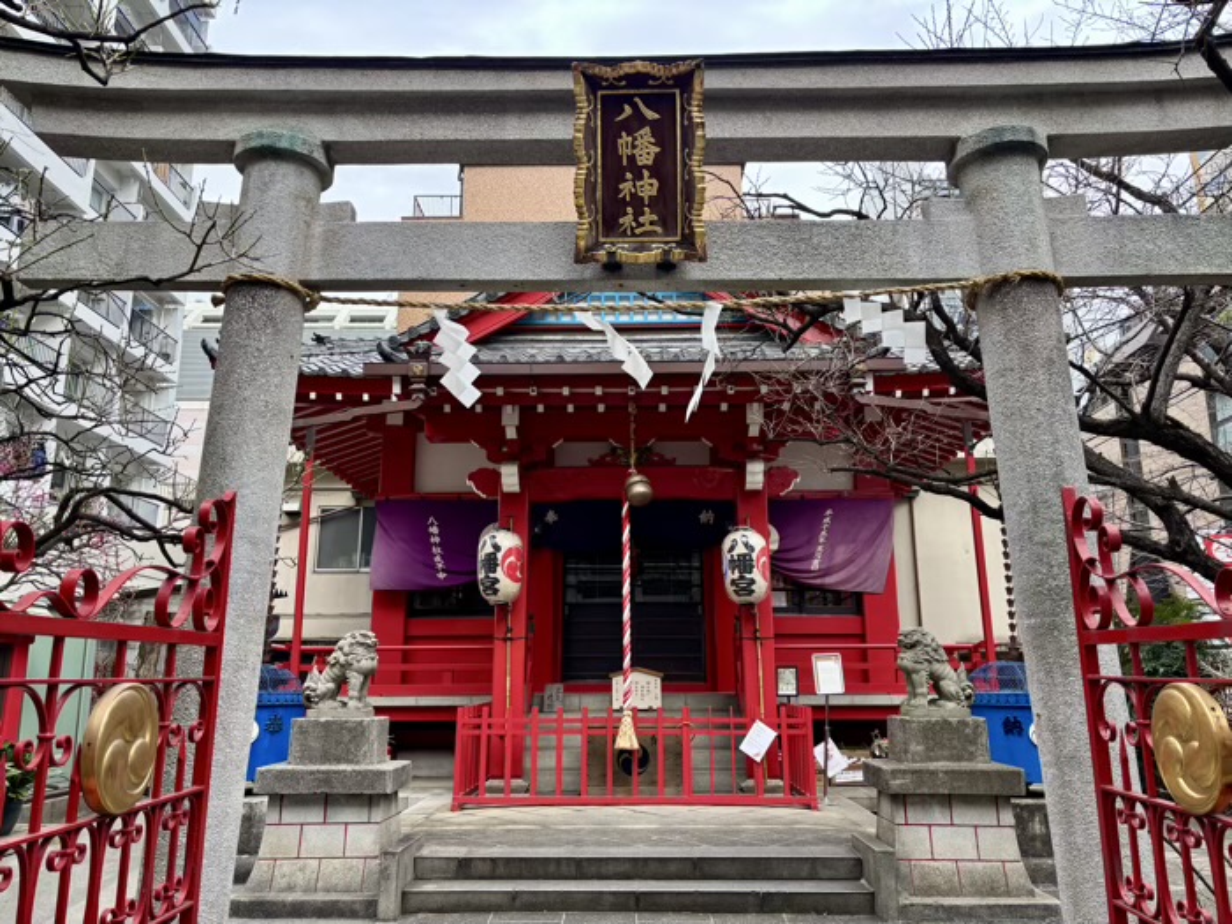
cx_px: 616
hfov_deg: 67.3
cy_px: 462
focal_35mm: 26
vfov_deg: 53.1
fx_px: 925
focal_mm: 5.96
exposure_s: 1/245
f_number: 1.6
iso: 40
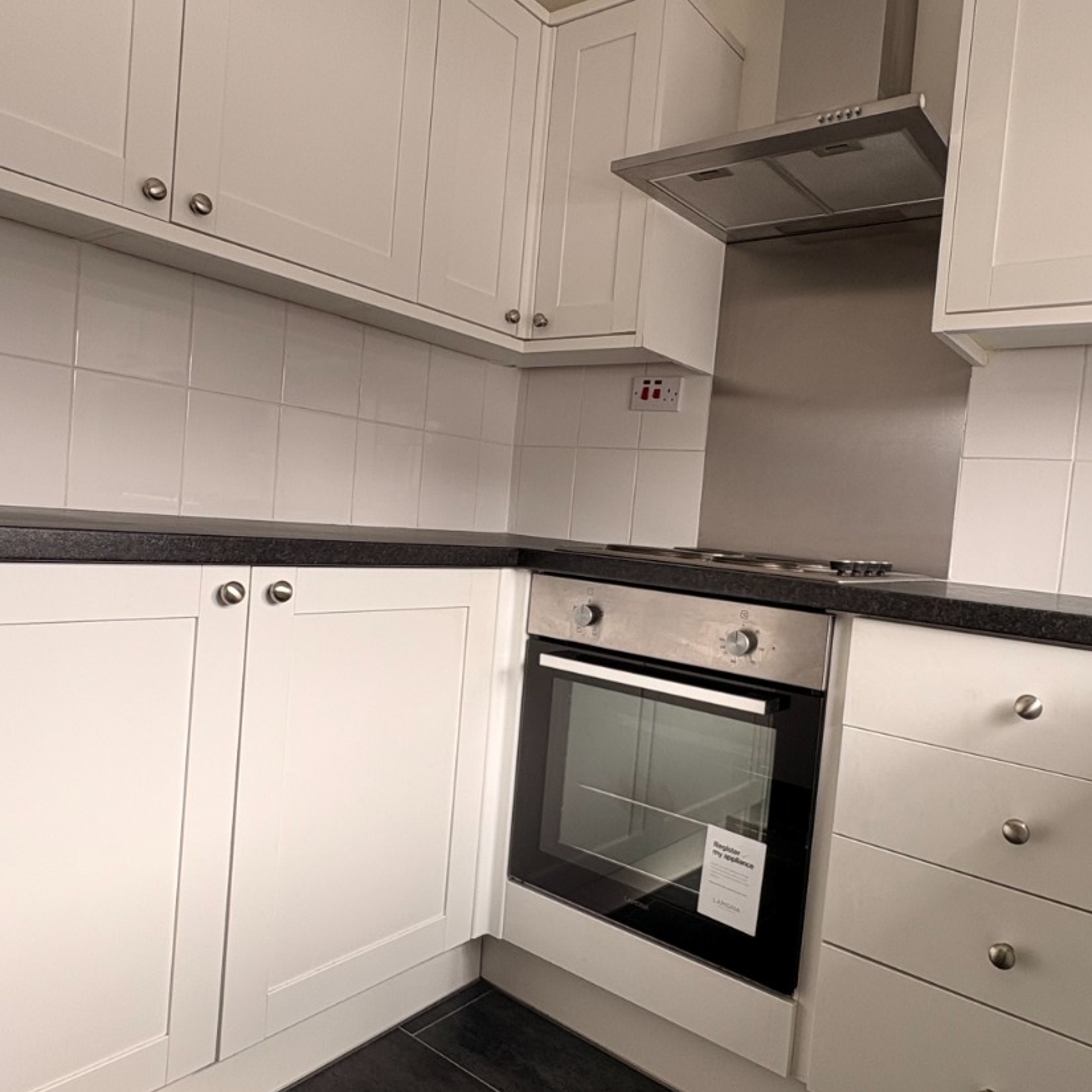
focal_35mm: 24
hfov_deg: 64.8
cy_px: 556
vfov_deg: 65.0
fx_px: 857
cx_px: 619
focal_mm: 2.22
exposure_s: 1/99
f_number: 2.2
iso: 40
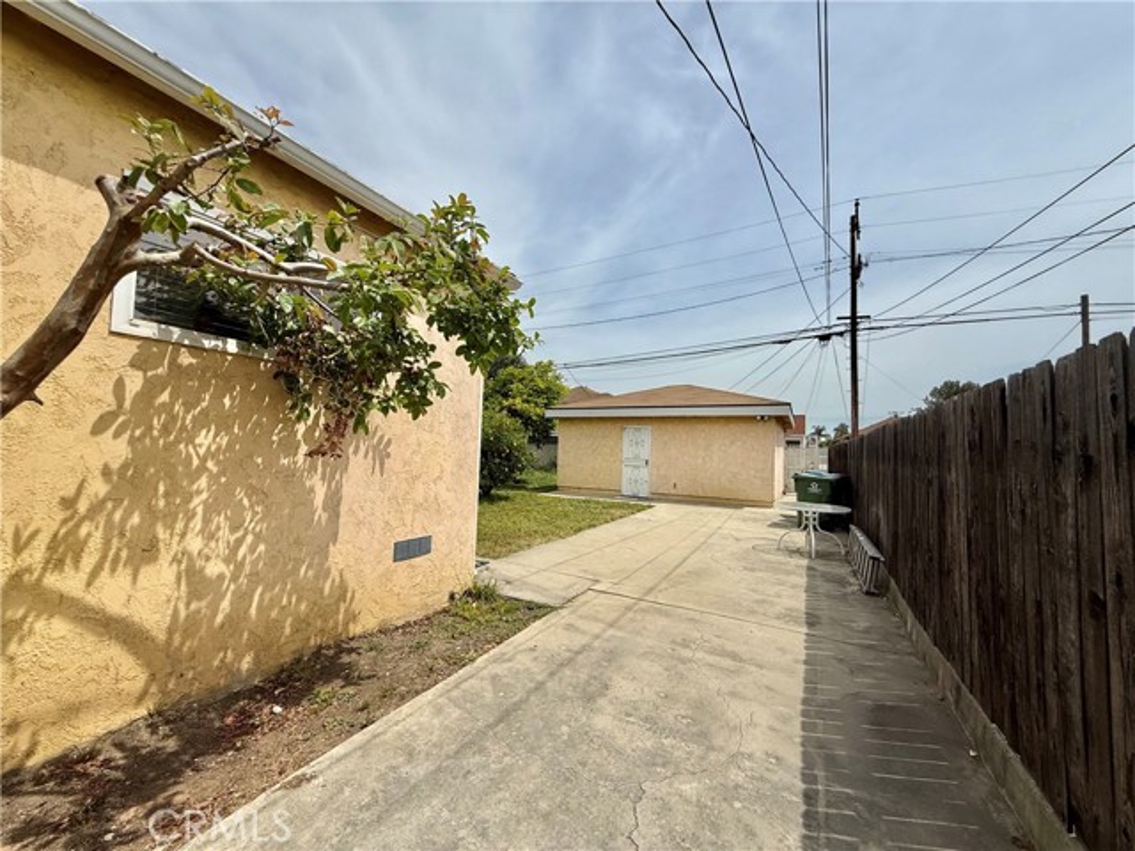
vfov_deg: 85.7
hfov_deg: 102.1
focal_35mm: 14
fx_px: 459
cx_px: 568
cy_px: 426
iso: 50
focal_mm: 2.22
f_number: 2.2
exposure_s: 1/4425
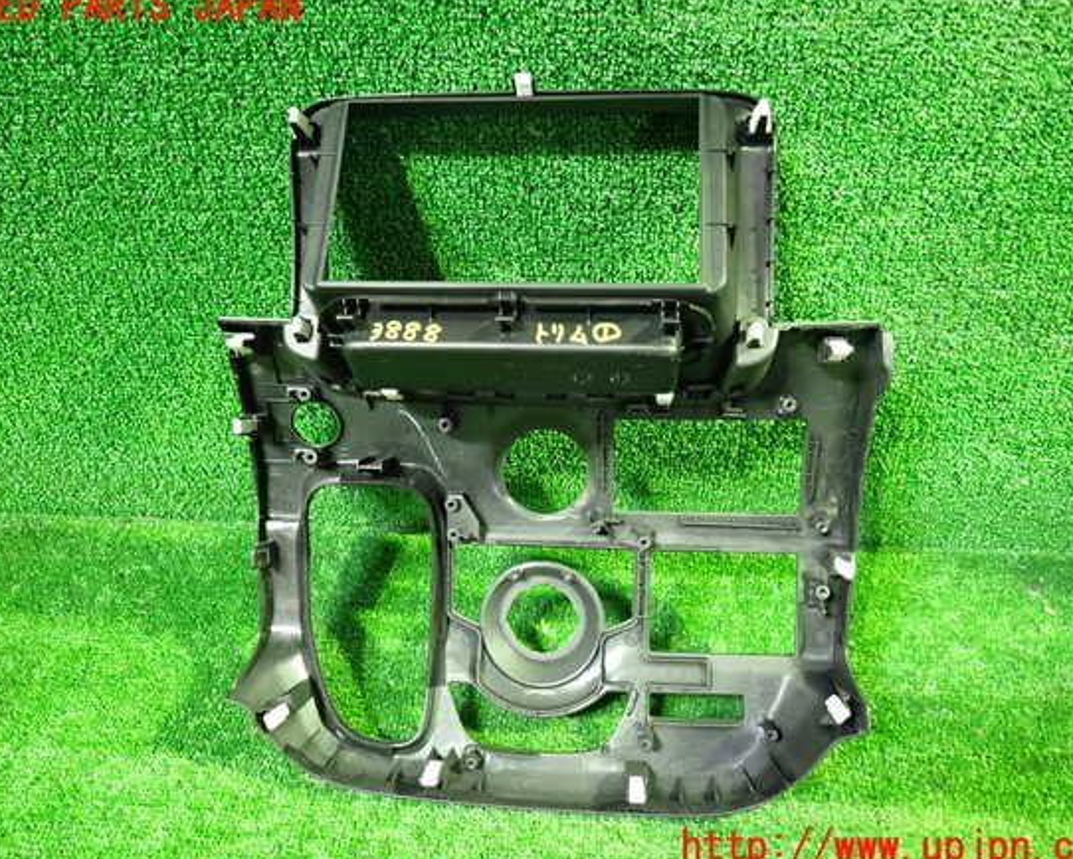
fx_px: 858
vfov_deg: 53.2
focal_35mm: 27
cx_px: 535
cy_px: 428
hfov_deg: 64.1
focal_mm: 4.5
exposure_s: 1/15
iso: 800
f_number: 2
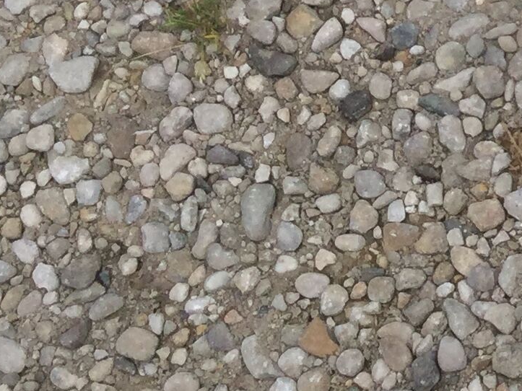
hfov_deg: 13.1
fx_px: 2111
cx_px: 851
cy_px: -92
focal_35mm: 140
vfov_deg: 10.4
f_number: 2.4
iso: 25
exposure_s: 1/350
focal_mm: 3.3
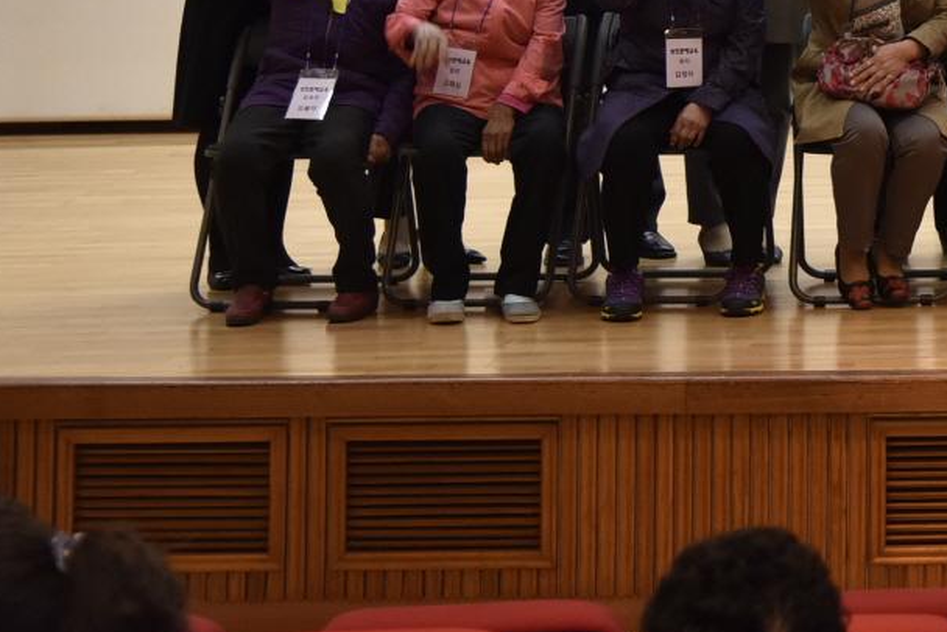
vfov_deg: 8.8
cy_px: -253
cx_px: 1341
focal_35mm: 154
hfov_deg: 12.8
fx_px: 4053
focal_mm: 52
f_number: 4.5
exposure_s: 1/125
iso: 1000
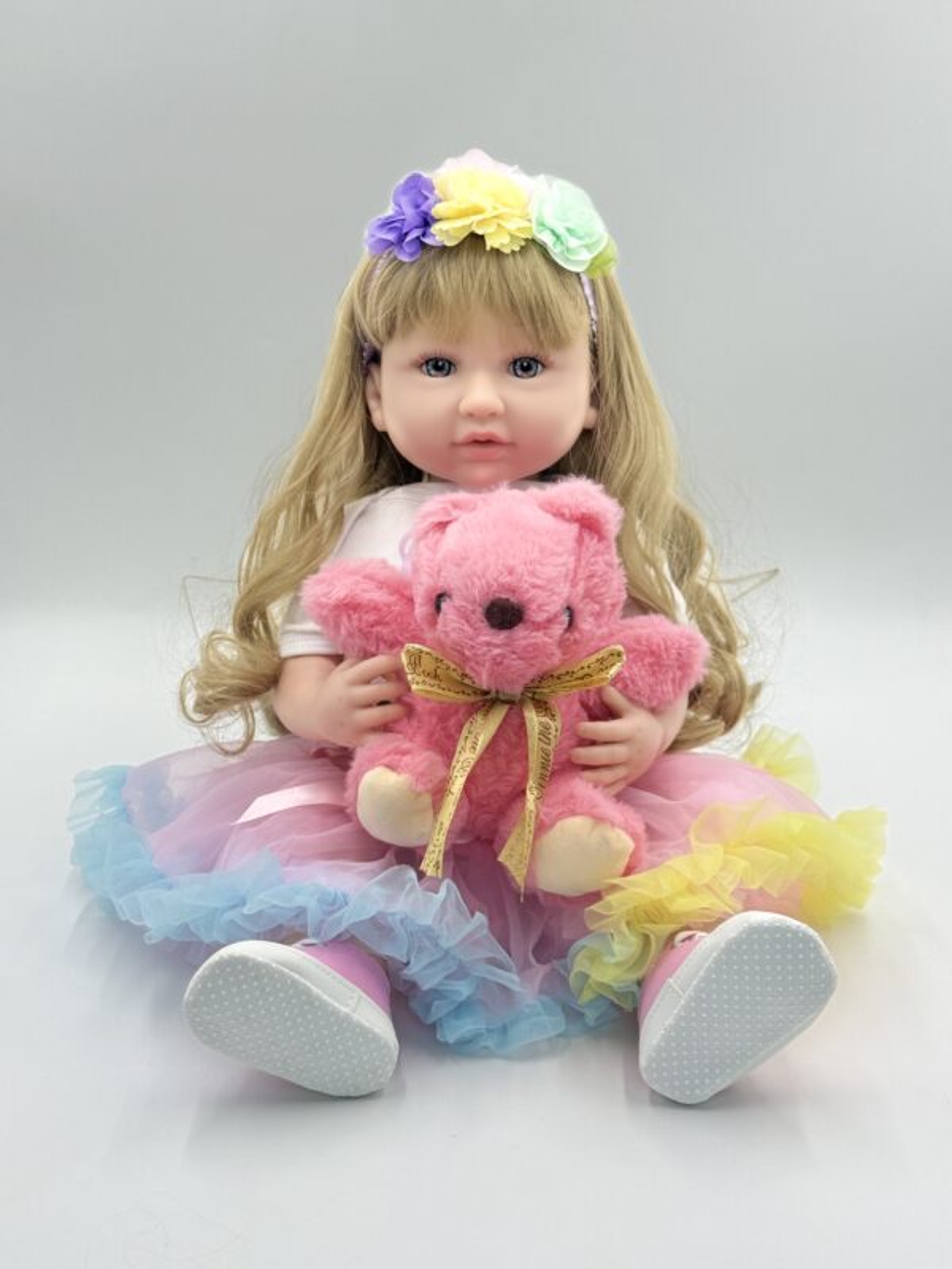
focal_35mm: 48
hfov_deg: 30.3
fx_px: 1760
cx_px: 476
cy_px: 634
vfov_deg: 39.7
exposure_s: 1/778
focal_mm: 6.76
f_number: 1.78
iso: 80
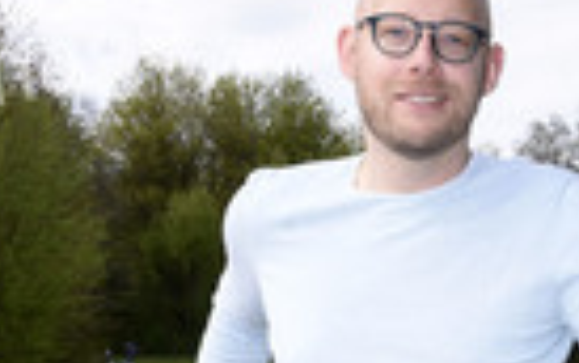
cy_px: 680
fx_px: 1596
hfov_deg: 20.4
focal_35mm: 101
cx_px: 431
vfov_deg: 11.9
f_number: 10
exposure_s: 1/160
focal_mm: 34
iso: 250
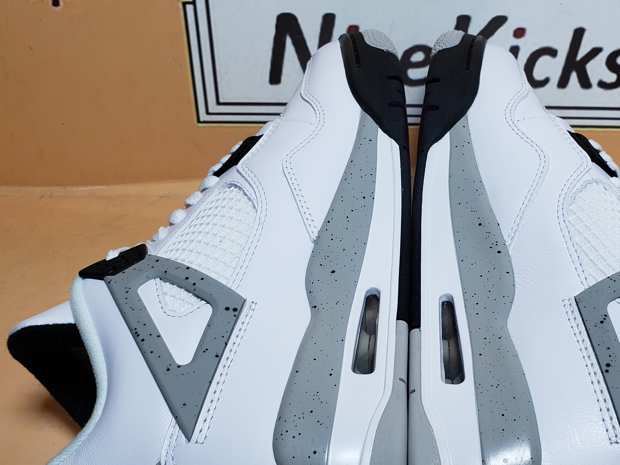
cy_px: 307
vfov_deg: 35.6
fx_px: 716
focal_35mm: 40
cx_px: 402
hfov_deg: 46.2
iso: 50
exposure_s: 1/419
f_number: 2.4
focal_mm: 4.3
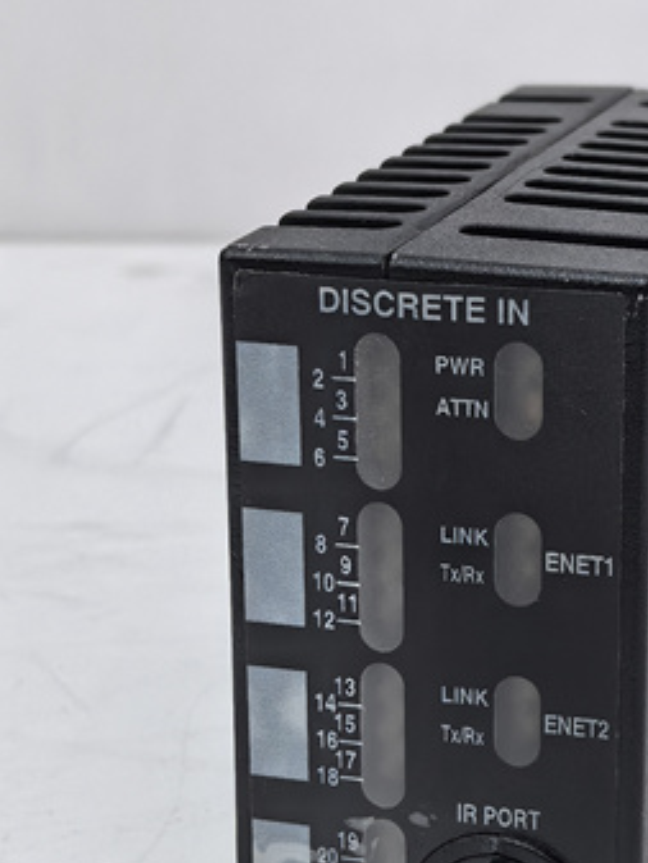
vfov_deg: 20.6
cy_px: 502
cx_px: 538
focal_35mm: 95
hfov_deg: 15.4
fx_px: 2370
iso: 160
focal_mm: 5.75
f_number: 2
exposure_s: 1/100
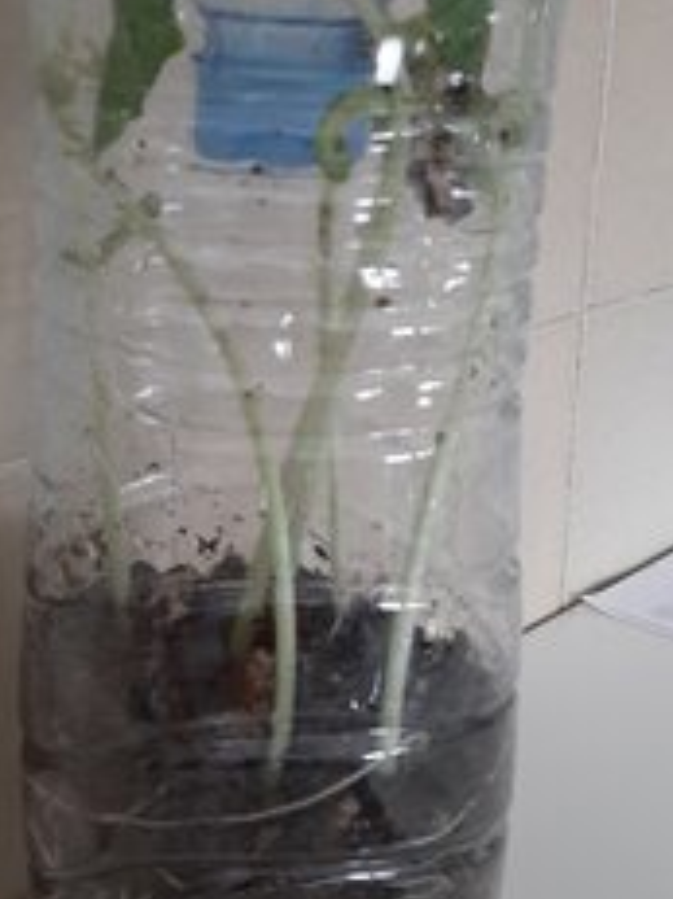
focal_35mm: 54
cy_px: 370
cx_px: 323
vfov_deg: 35.5
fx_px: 1401
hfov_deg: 27.0
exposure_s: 1/50
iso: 100
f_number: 1.7
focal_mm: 3.93
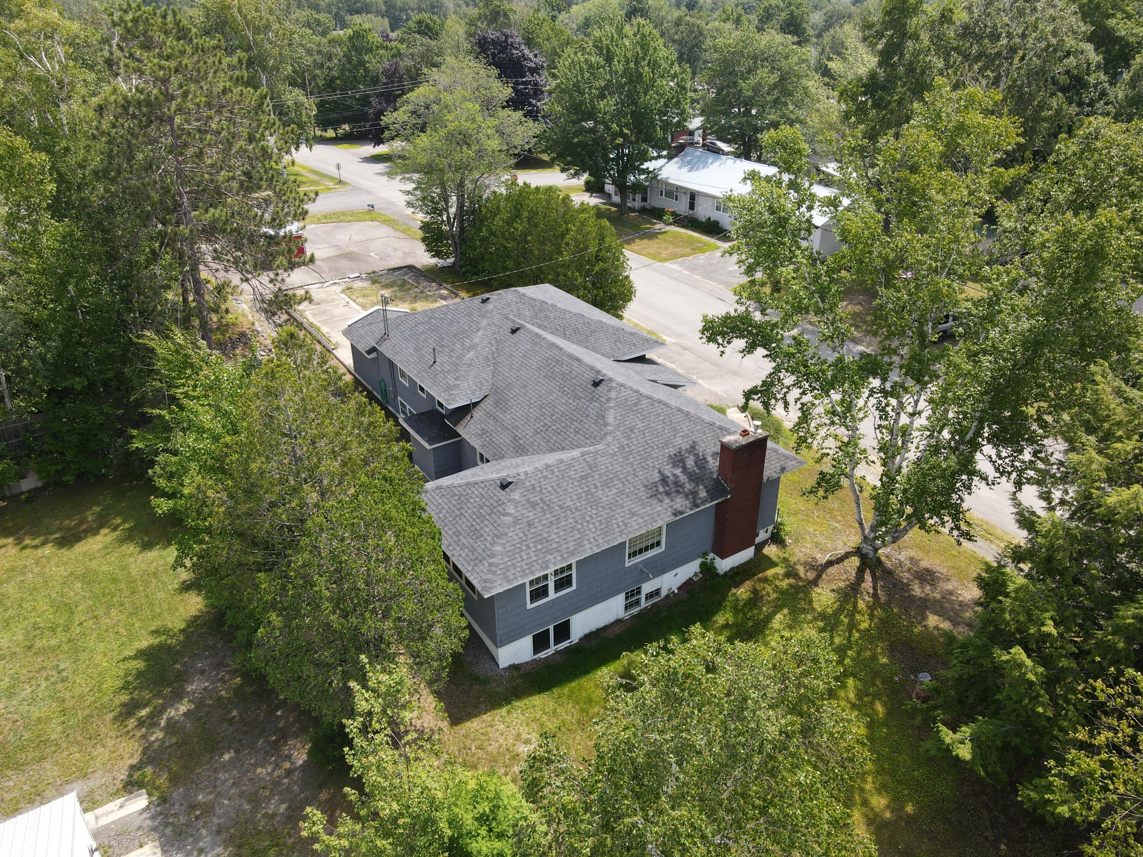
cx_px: 572
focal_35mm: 24
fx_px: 792
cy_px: 428
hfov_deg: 71.6
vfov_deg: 56.8
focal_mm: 4.5
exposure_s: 1/250
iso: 100
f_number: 2.8
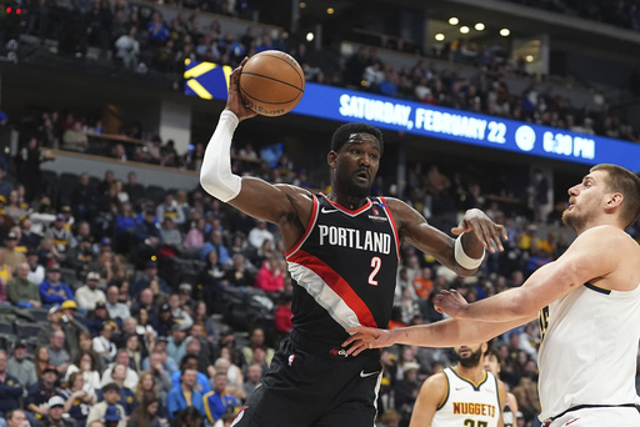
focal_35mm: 105
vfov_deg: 13.1
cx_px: 320
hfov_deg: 19.4
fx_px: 1868
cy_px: 214
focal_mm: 70
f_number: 3.2
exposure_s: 1/1250
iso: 4000
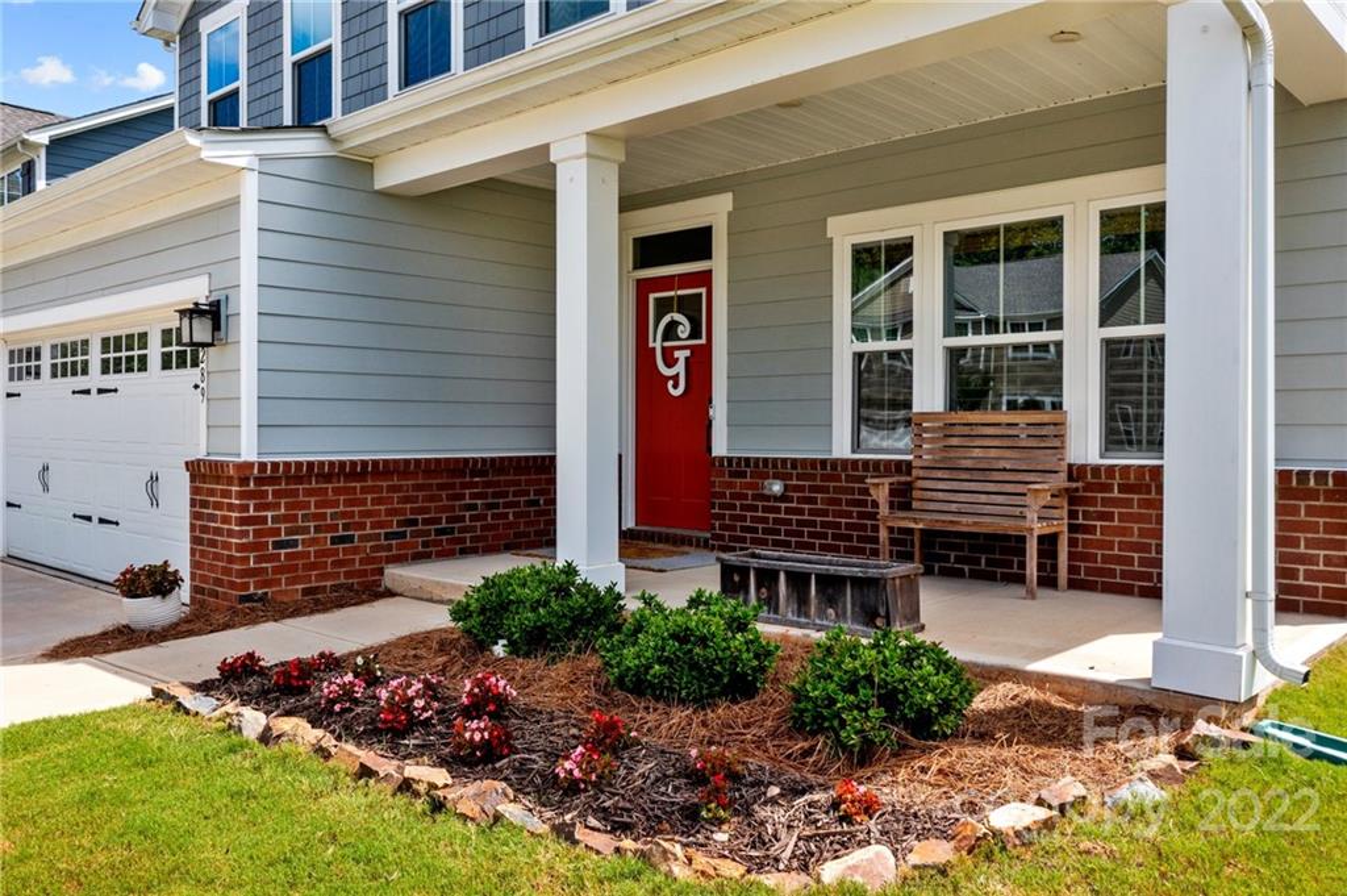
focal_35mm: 28
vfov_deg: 46.3
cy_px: 448
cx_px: 674
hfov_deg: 65.5
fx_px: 1047
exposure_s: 1/400
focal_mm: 10.26
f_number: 5.6
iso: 100
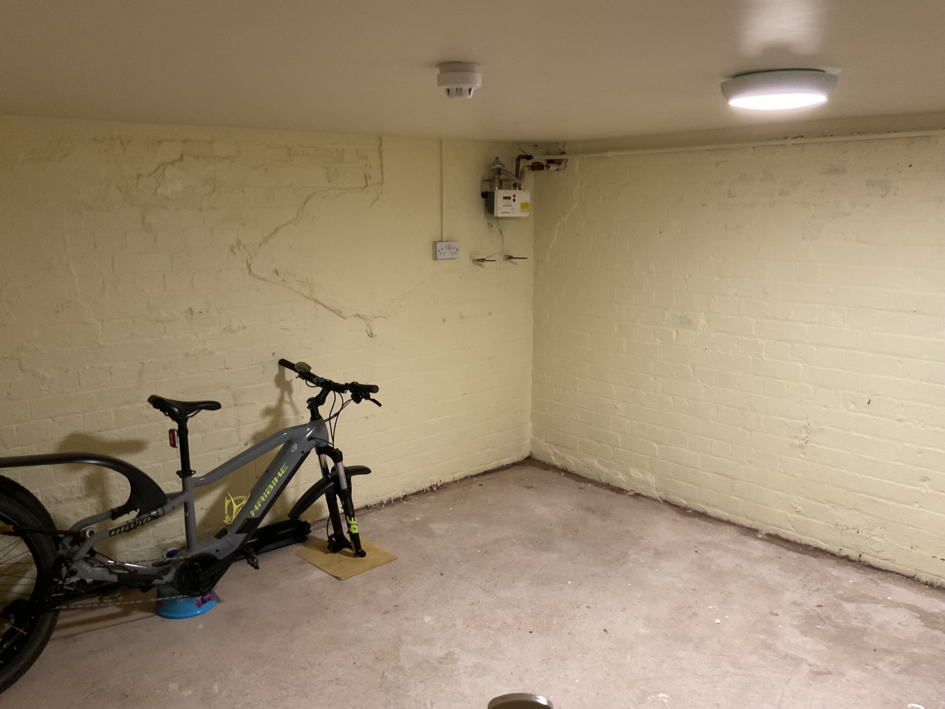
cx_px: 472
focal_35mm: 29
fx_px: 792
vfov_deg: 48.2
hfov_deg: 61.7
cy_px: 354
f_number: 1.8
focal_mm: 3
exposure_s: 1/33
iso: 250
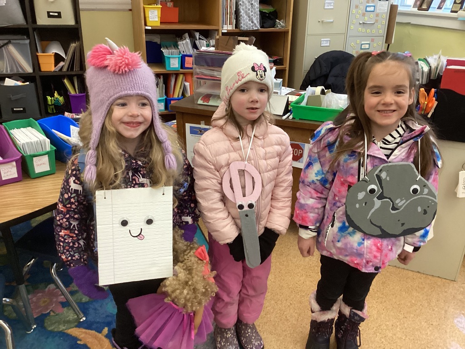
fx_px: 416
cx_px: 232
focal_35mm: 31
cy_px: 174
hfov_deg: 58.4
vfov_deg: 45.4
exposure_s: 1/60
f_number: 2.4
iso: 320
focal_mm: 3.3
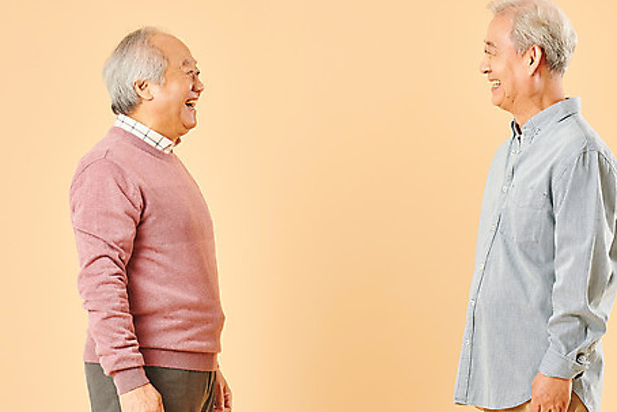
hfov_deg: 14.1
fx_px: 2486
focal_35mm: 145
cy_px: 209
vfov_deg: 9.5
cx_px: 347
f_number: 8
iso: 100
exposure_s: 1/125
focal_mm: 110
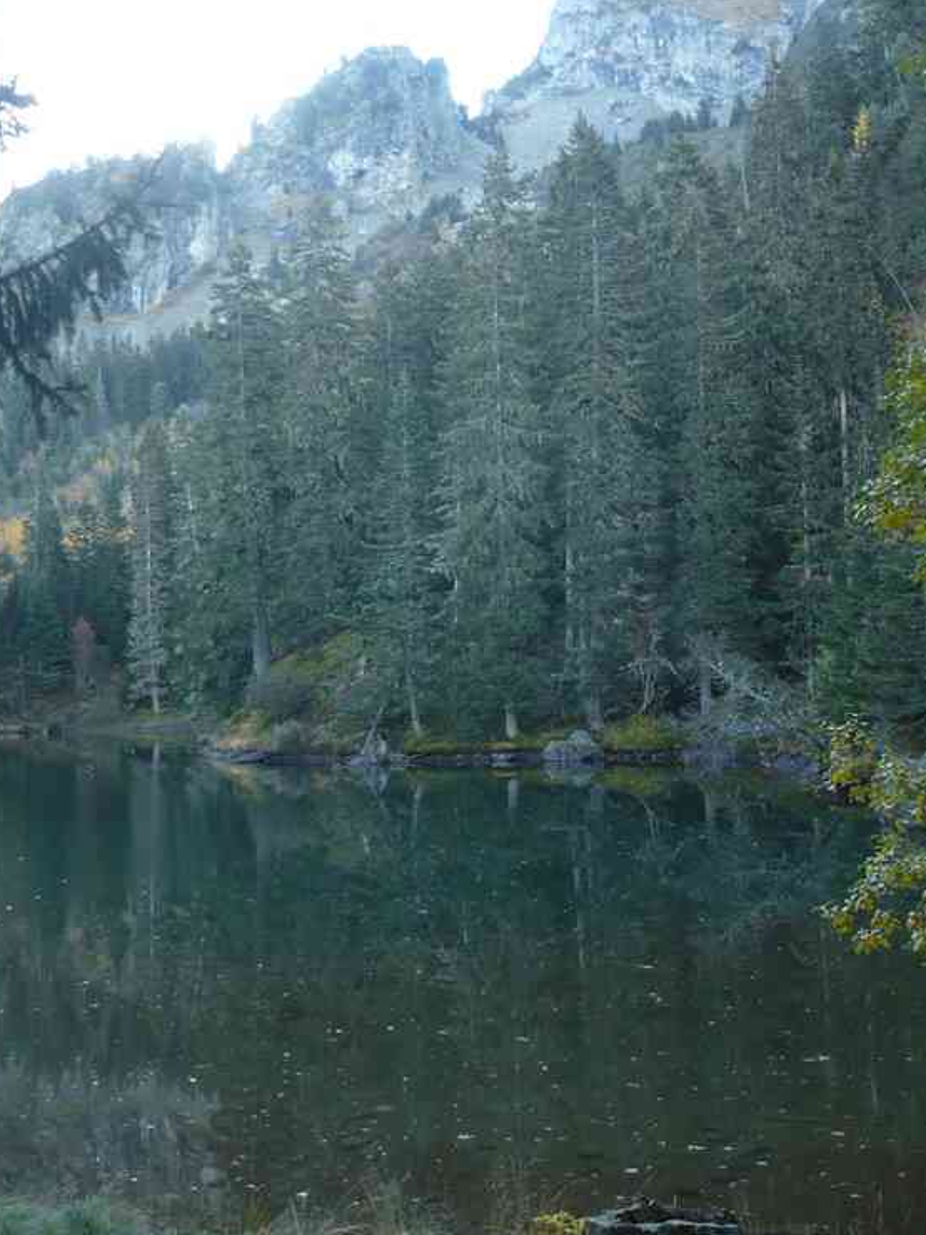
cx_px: 399
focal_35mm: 42
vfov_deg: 44.7
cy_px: 547
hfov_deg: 34.3
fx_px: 1498
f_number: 2.8
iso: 100
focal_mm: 5.8
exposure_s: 1/50
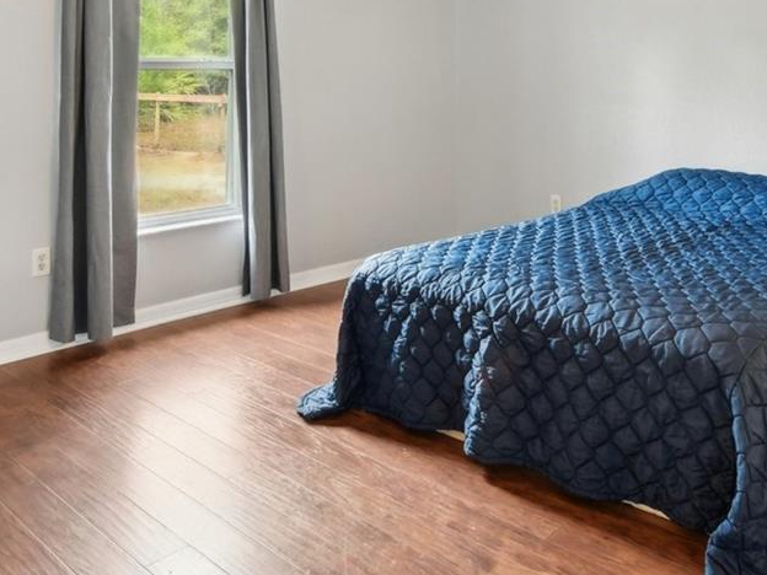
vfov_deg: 37.0
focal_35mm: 37
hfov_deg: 49.9
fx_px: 820
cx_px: 451
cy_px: 100
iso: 400
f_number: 8
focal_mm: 15
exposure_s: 1/4
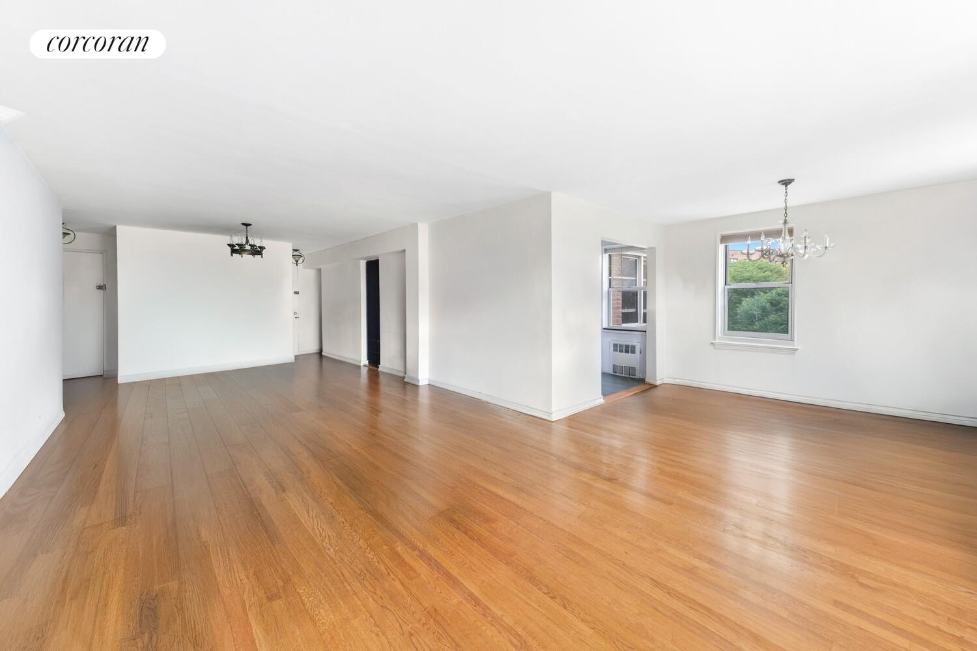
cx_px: 488
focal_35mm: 14
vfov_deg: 81.2
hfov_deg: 104.3
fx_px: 380
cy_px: 326
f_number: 13
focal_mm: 14
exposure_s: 1/2
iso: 400
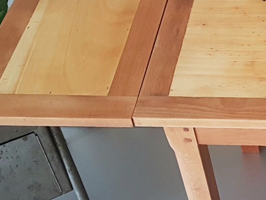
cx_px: 382
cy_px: 17
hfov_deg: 18.4
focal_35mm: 96
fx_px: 738
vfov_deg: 15.2
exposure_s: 1/50
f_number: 1.7
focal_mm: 4.2
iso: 125
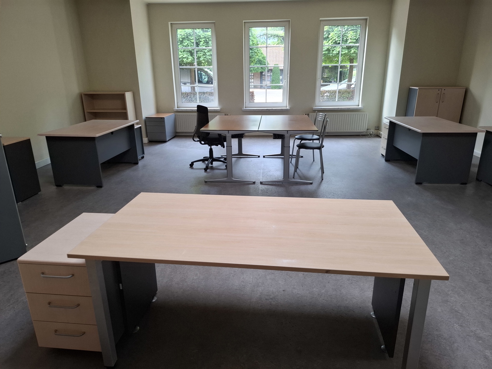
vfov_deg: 58.9
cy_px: 184
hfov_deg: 73.9
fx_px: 327
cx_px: 246
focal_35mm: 23
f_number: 1.8
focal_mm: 5.54
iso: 125
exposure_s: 1/120
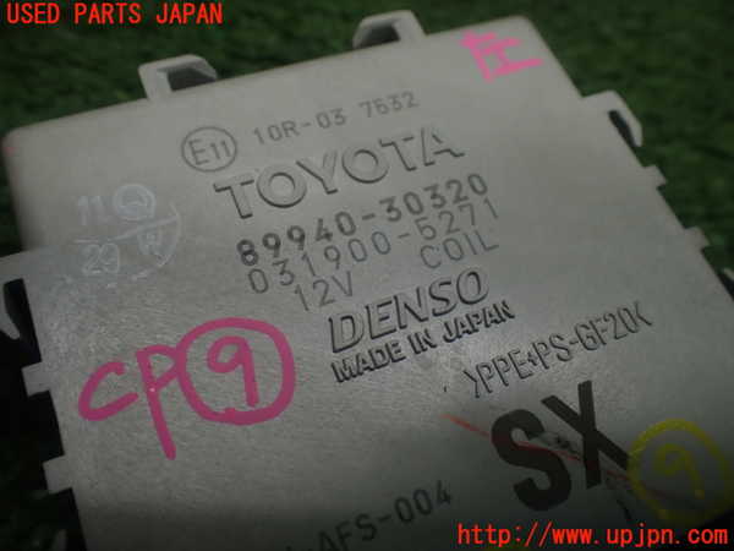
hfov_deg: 60.0
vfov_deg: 46.8
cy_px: 276
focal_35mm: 30
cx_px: 367
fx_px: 636
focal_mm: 5.4
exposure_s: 1/125
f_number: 2.3
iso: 160
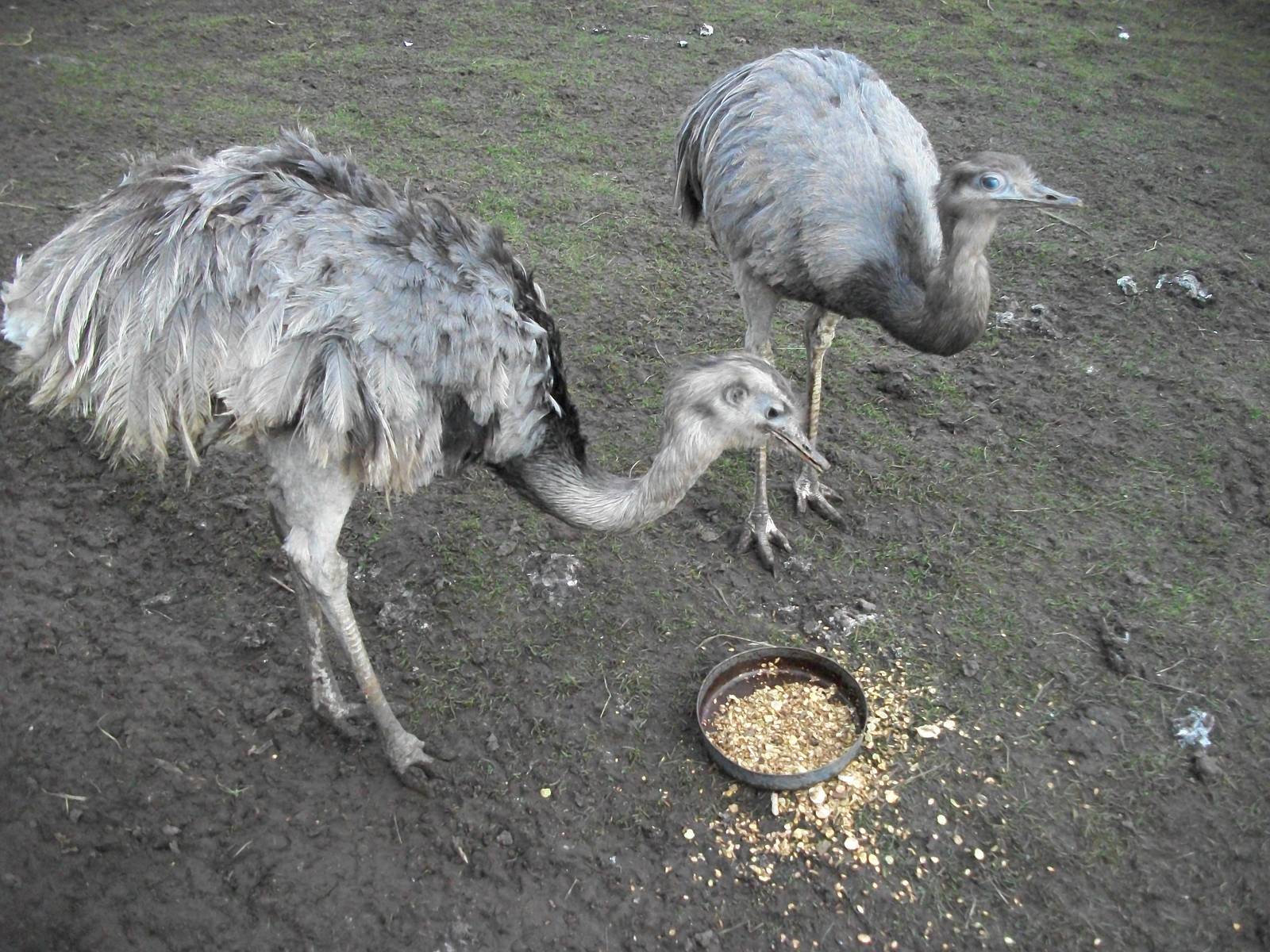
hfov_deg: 56.8
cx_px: 635
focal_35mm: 32
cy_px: 476
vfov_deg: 44.2
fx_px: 1174
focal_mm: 5.7
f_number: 2.9
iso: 570
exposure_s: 1/500
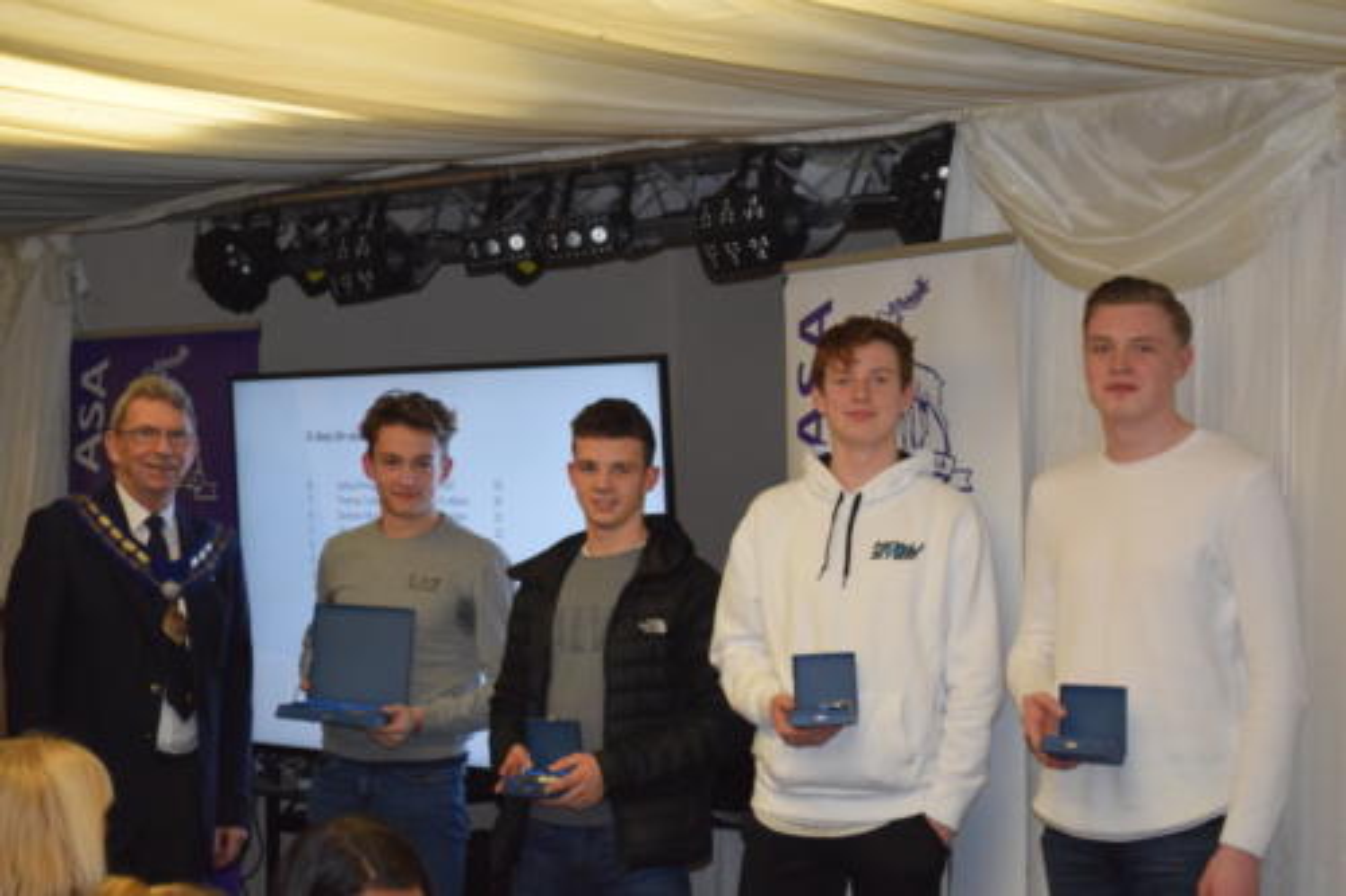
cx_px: 673
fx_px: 3083
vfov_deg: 16.5
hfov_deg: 24.6
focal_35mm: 82
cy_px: 448
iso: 2800
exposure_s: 1/60
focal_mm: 55
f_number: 5.6
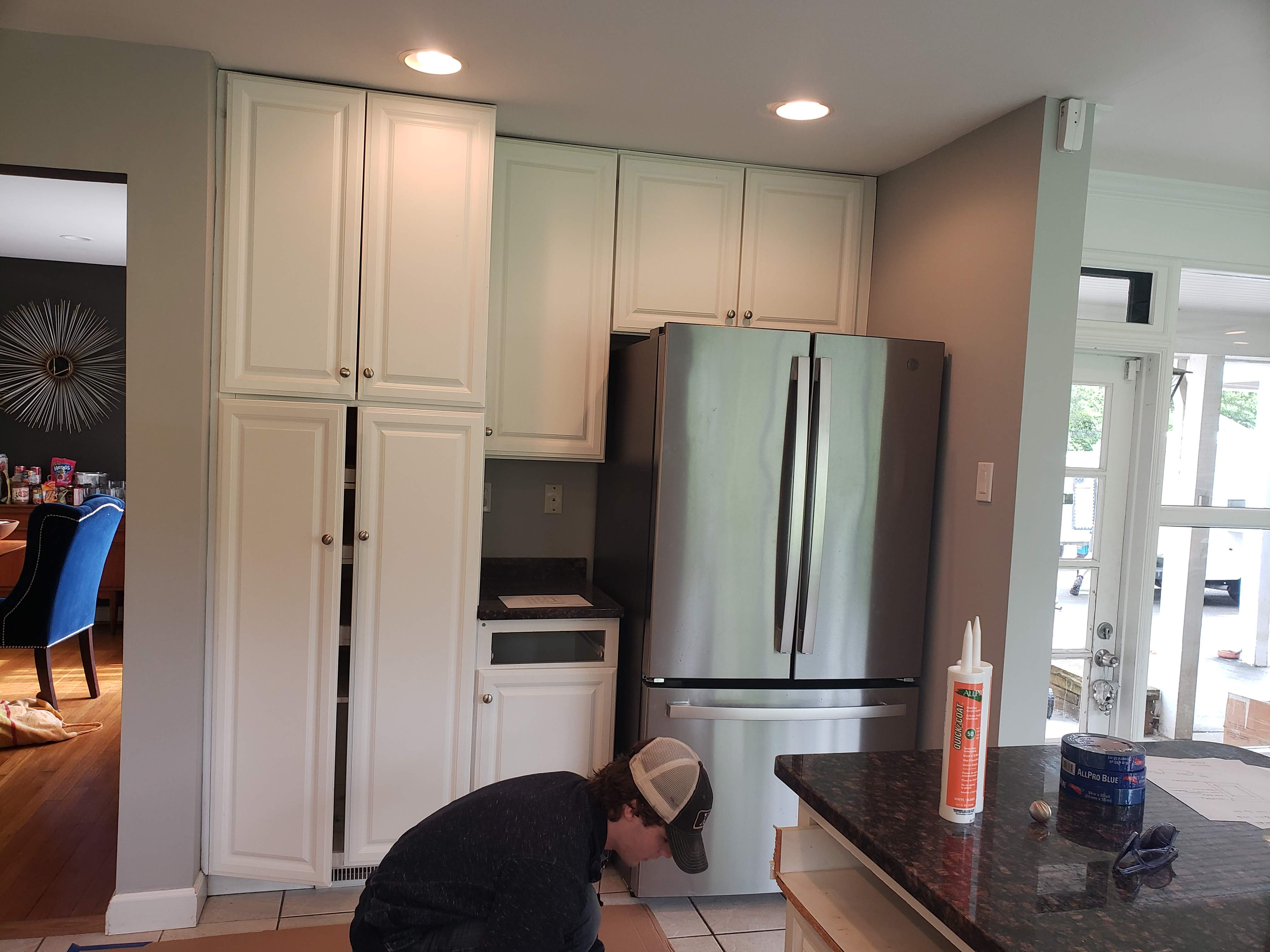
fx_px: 954
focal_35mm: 26
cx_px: 635
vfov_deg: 53.1
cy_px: 476
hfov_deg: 67.3
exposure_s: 1/60
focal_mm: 4.3
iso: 160
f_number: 2.4
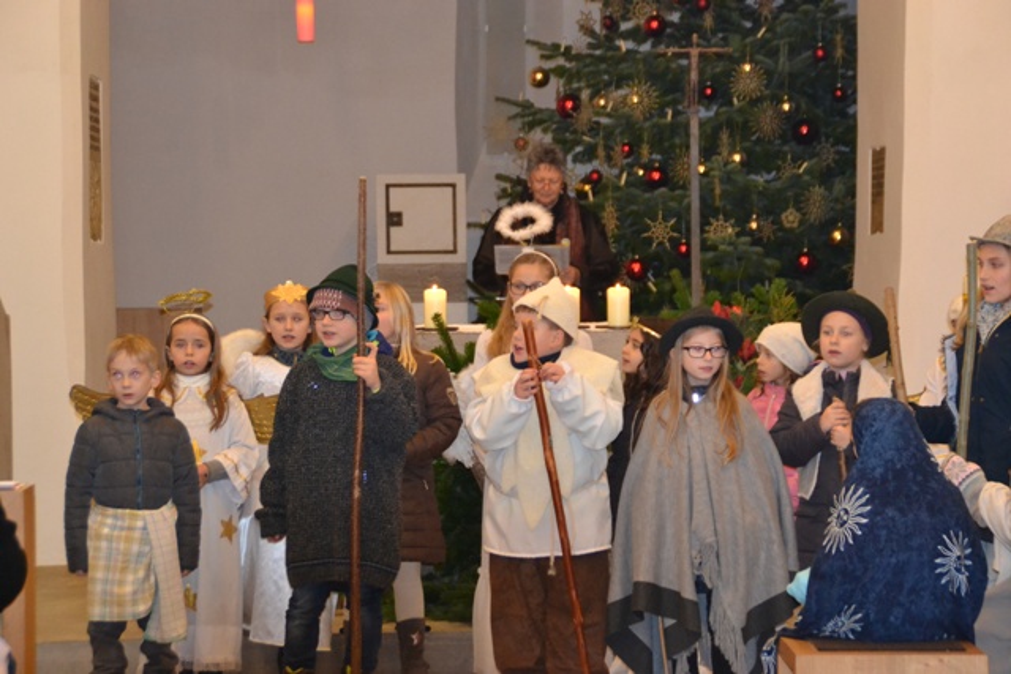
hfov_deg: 19.5
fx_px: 2949
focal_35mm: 105
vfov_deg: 13.0
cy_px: 337
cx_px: 506
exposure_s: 1/60
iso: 3200
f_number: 5.6
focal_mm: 70
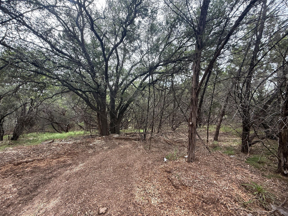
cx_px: 144
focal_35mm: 14
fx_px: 116
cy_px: 108
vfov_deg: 85.7
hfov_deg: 102.1
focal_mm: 2.22
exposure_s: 1/167
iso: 64
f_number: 2.2
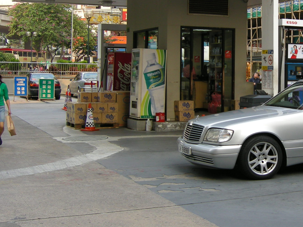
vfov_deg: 20.7
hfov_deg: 26.3
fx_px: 622
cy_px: 91
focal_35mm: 71
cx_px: 287
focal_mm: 7.5
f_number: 3
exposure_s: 1/84
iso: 64
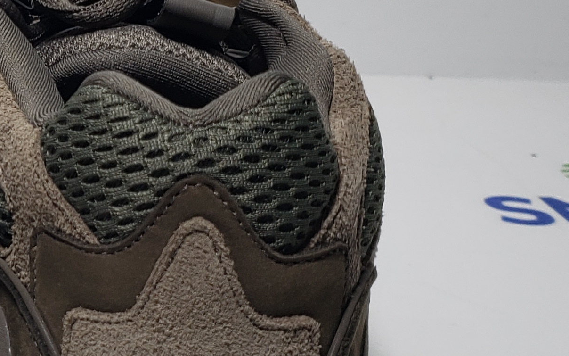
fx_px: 1427
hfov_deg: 21.0
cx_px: -110
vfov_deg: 14.2
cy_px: 240
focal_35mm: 92
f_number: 1.5
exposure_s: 1/388
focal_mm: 4.3
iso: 50
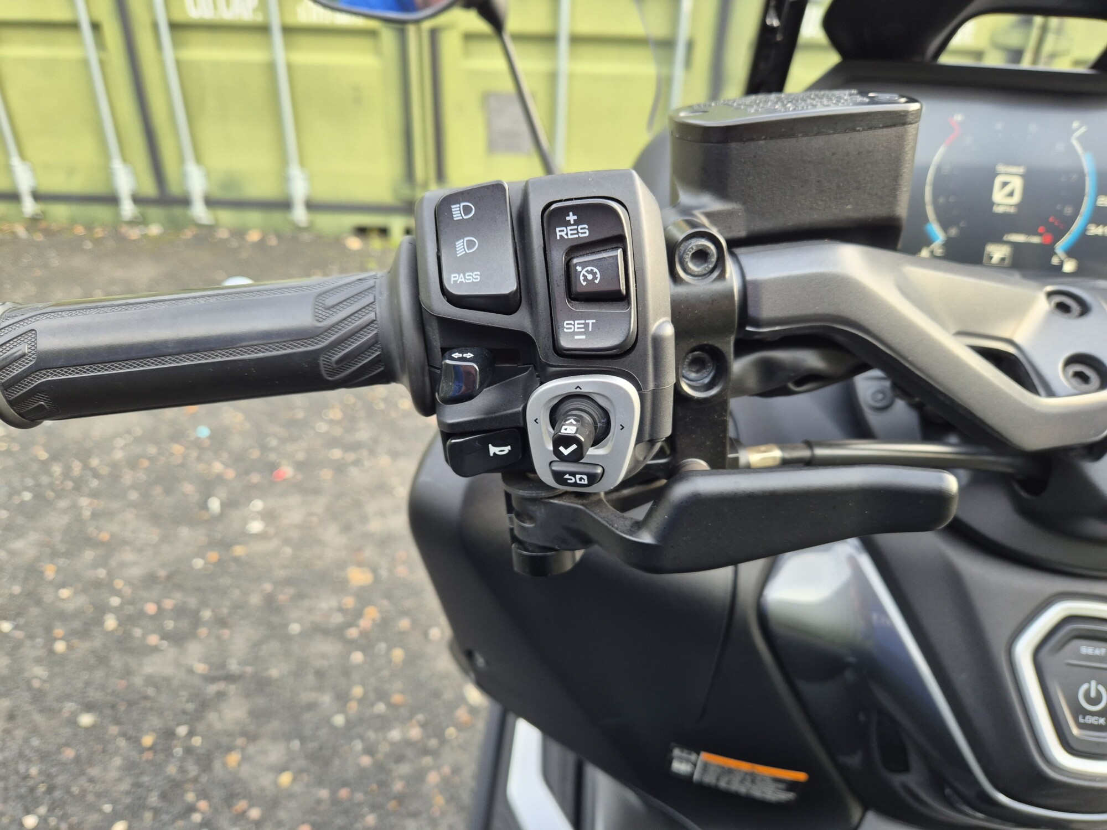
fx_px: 736
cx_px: 554
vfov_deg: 58.9
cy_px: 415
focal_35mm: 23
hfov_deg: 73.9
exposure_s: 1/180
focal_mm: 5.4
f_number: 1.8
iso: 160
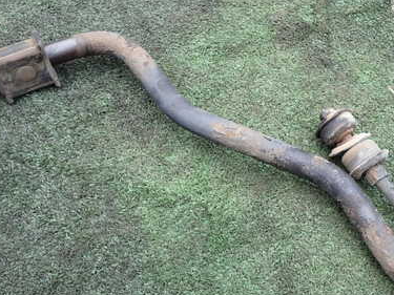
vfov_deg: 35.9
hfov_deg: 46.7
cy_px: 132
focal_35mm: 40
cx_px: 222
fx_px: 455
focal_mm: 4.5
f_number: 2.8
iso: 100
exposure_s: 1/400
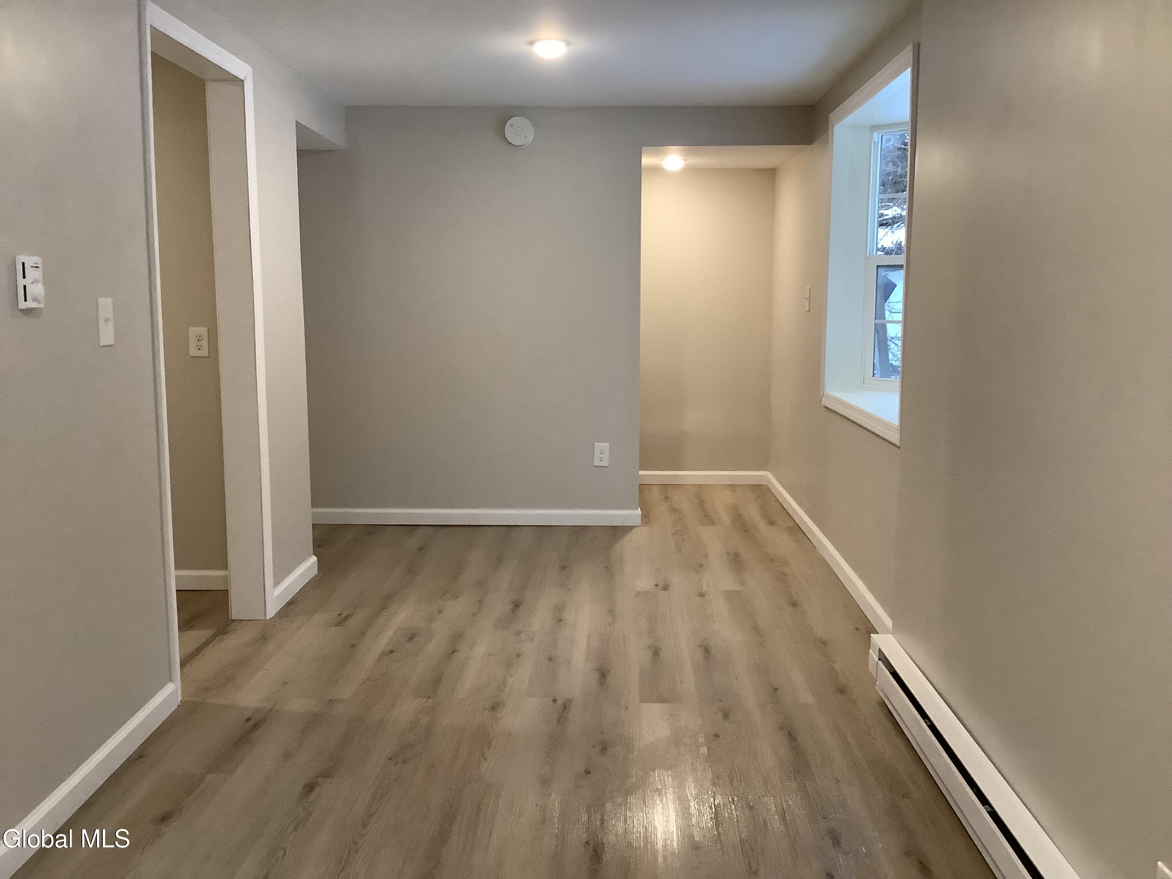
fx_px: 1050
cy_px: 440
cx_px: 586
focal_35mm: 31
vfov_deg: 45.4
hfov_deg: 58.4
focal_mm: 3.3
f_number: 2.4
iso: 250
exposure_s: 1/60
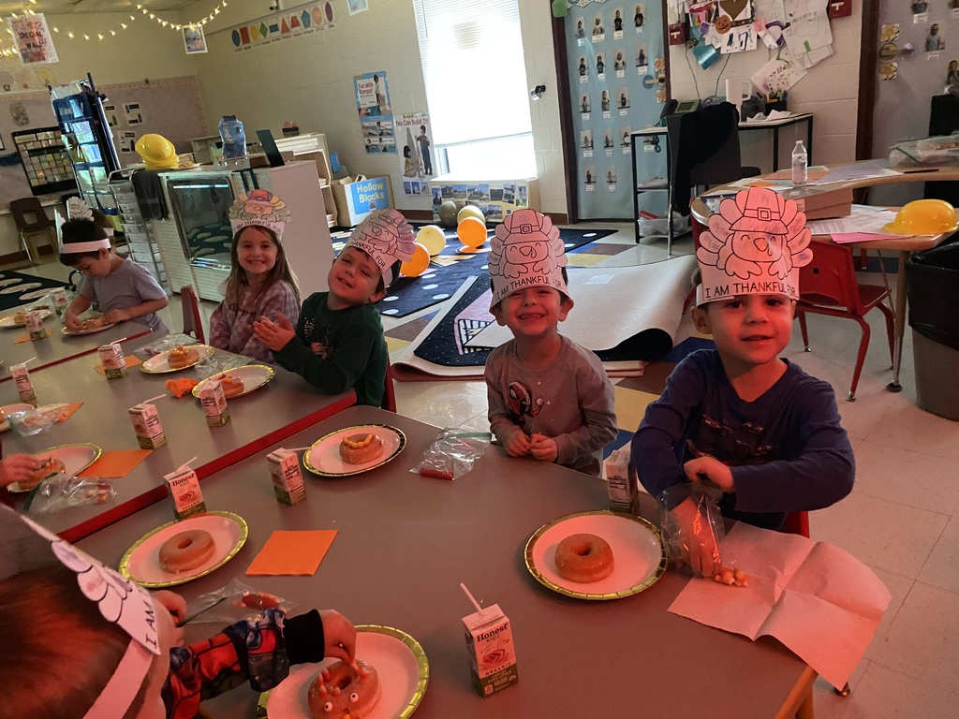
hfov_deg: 67.3
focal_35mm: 26
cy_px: 360
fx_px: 720
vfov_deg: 53.1
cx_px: 480
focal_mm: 4.25
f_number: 1.8
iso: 1000
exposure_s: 1/28
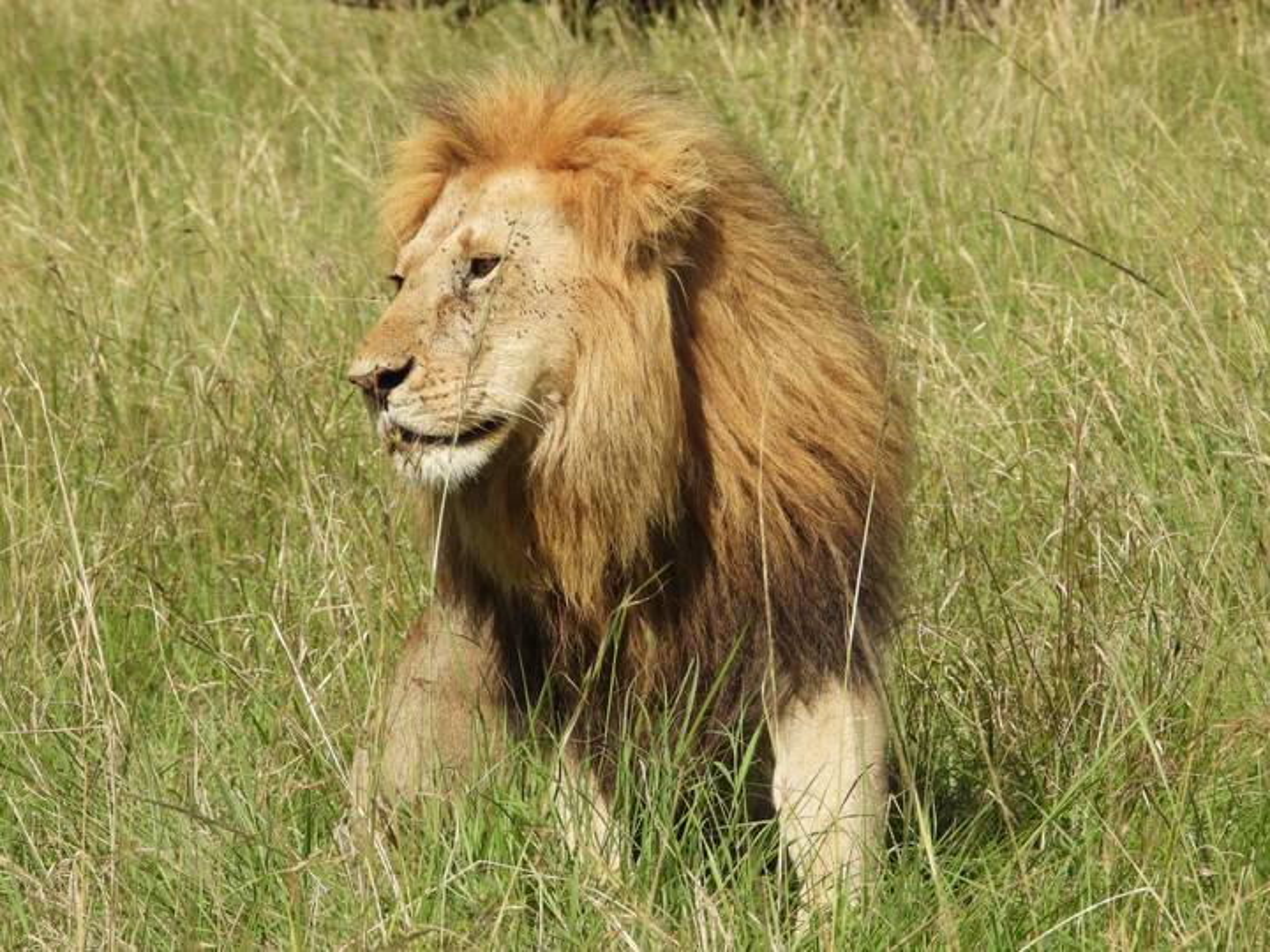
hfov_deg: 5.7
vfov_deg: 4.3
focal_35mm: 345
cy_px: 476
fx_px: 12657
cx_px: 635
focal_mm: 62.1
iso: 200
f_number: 4.5
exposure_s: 1/1250
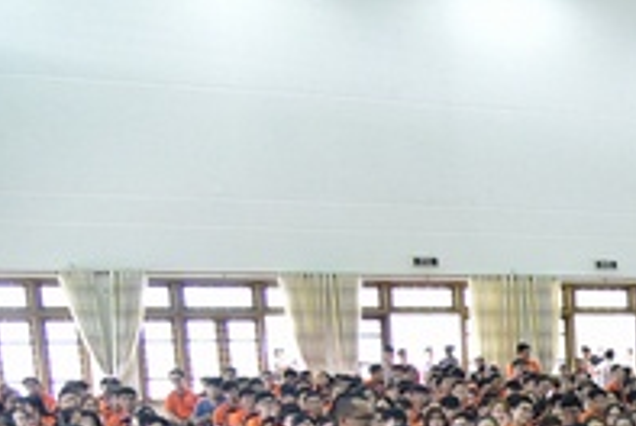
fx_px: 1398
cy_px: 637
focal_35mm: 79
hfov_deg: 21.5
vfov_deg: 15.9
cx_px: 956
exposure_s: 1/40
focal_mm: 24
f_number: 4
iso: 800
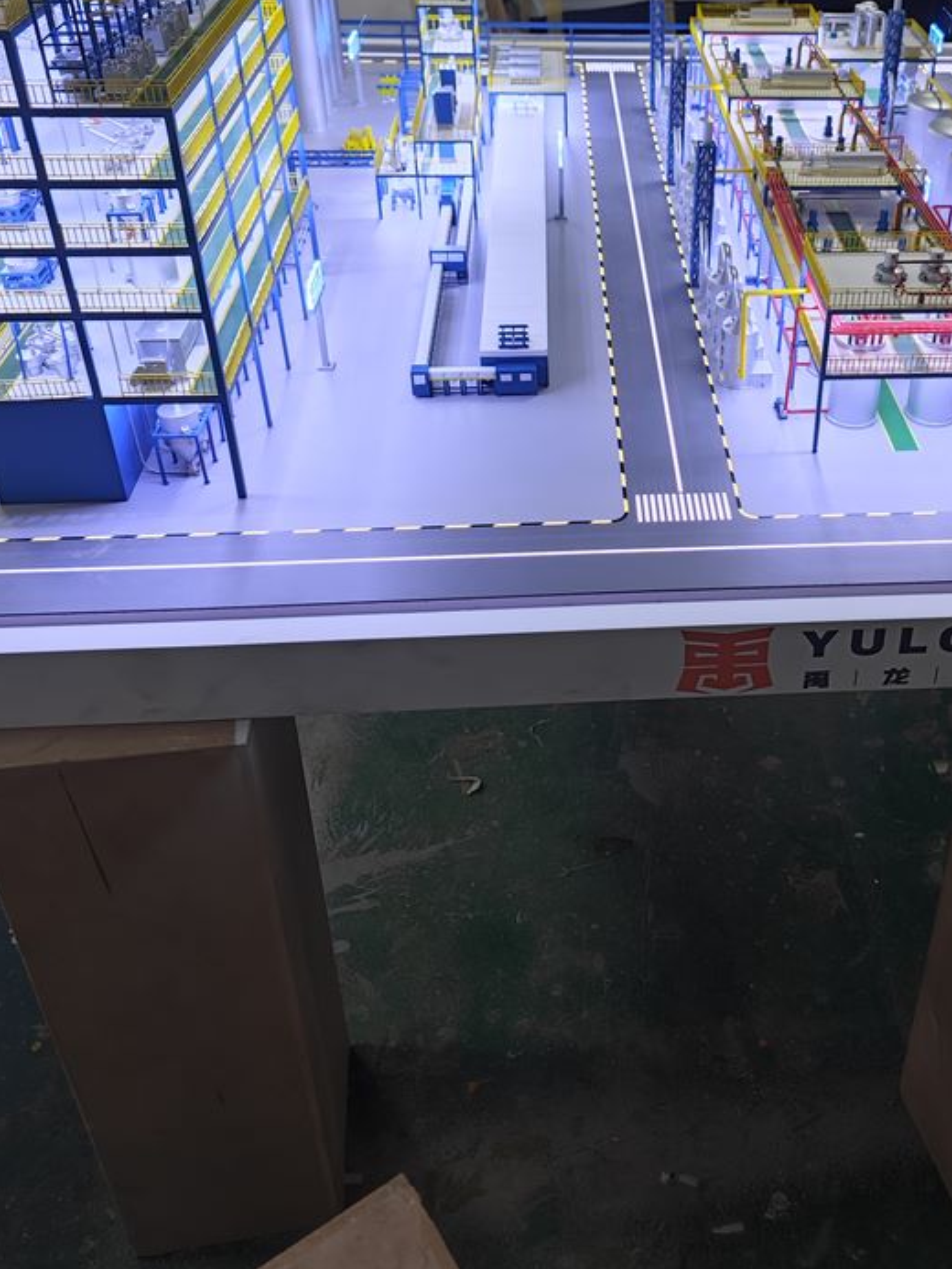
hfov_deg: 40.8
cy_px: 454
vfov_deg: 53.2
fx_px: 1246
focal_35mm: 34
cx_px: 694
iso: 500
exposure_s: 1/100
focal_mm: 8.7
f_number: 1.9
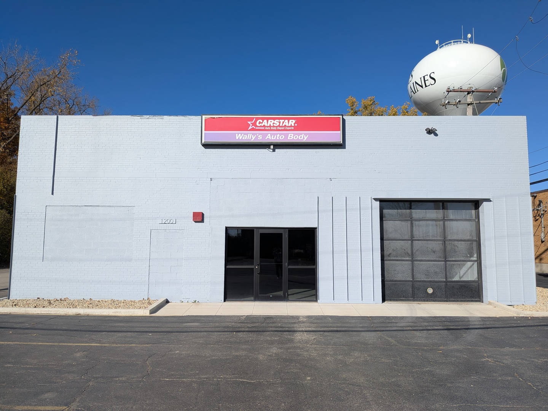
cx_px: 274
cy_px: 206
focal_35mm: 24
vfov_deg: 56.8
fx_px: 380
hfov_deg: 71.6
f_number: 1.7
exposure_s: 1/3268
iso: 40
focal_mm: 4.53
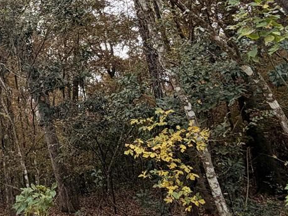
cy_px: 11
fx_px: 408
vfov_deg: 28.2
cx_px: -36
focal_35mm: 49
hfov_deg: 33.4
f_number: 2.2
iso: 64
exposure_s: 1/448
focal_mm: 2.22
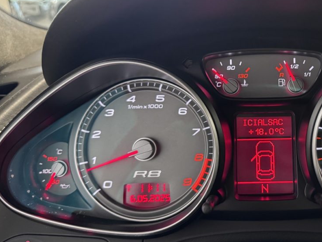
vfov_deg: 36.8
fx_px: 363
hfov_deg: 45.4
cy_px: 107
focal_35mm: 39
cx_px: 259
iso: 800
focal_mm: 6.76
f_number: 1.78
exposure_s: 1/44
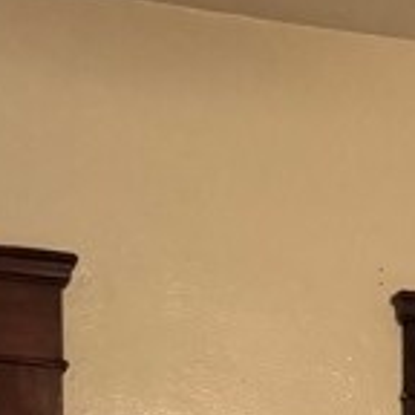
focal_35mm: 113
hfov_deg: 15.1
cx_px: 421
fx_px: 1533
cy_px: 908
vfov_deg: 12.8
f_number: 1.78
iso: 1000
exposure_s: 1/40
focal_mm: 6.76
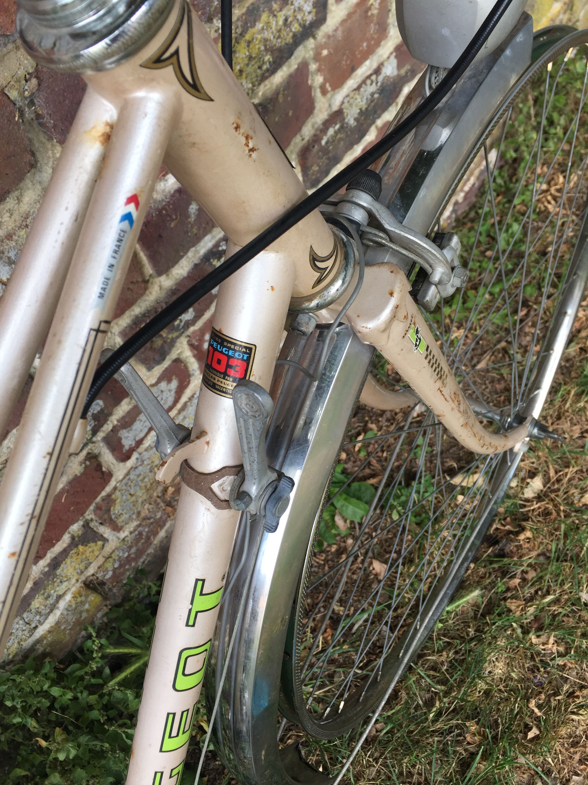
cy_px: 392
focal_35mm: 29
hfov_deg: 48.2
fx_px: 657
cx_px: 294
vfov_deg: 61.7
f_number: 2.2
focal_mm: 4.15
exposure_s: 1/50
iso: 32
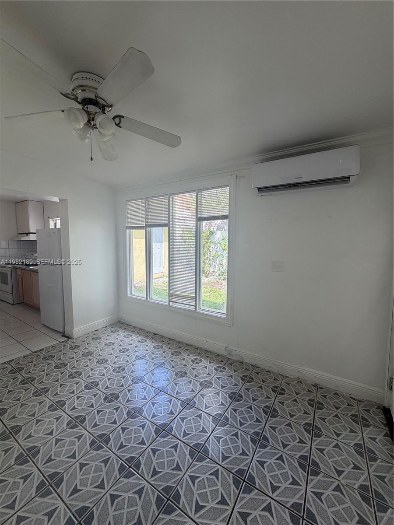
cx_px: 197
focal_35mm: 14
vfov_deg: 102.1
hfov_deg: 85.7
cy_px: 262
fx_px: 212
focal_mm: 2.22
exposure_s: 1/121
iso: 64
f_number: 2.2
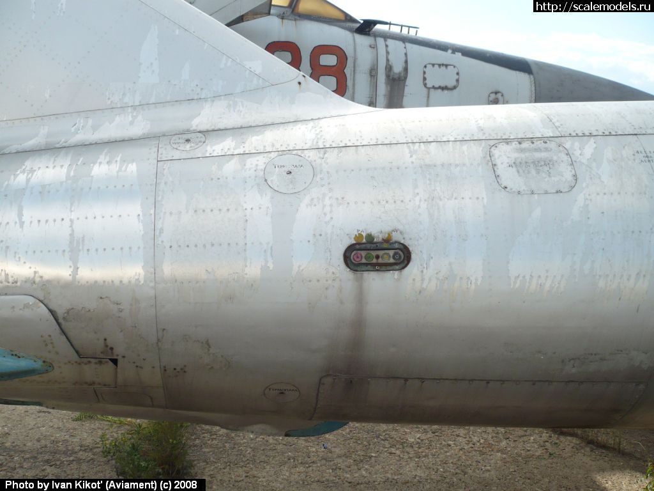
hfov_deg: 52.6
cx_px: 327
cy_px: 246
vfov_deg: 40.7
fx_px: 661
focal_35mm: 35
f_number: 8
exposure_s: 1/160
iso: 100
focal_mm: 5.8
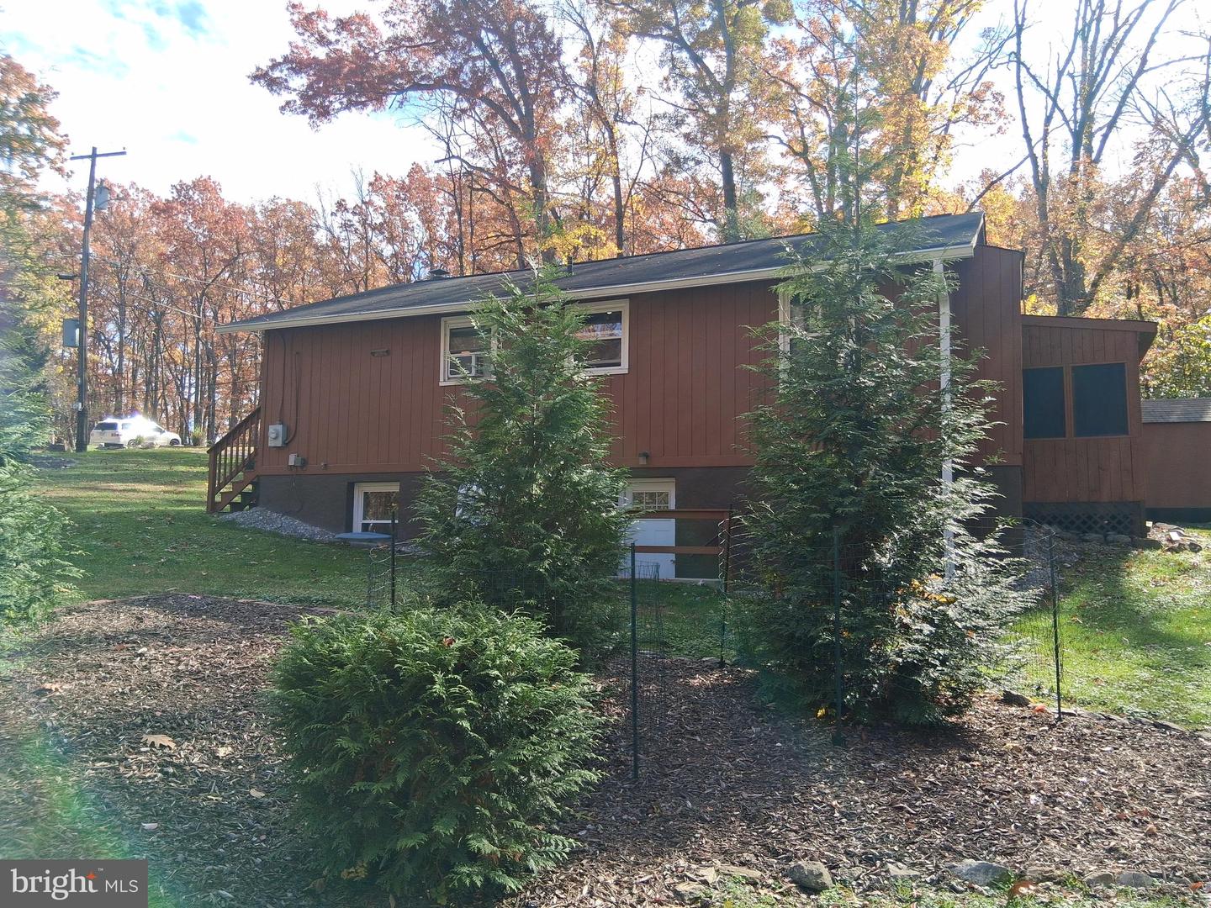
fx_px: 910
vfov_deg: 53.1
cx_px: 606
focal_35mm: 26
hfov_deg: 67.3
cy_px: 454
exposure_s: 1/278
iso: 25
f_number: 1.8
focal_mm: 3.98
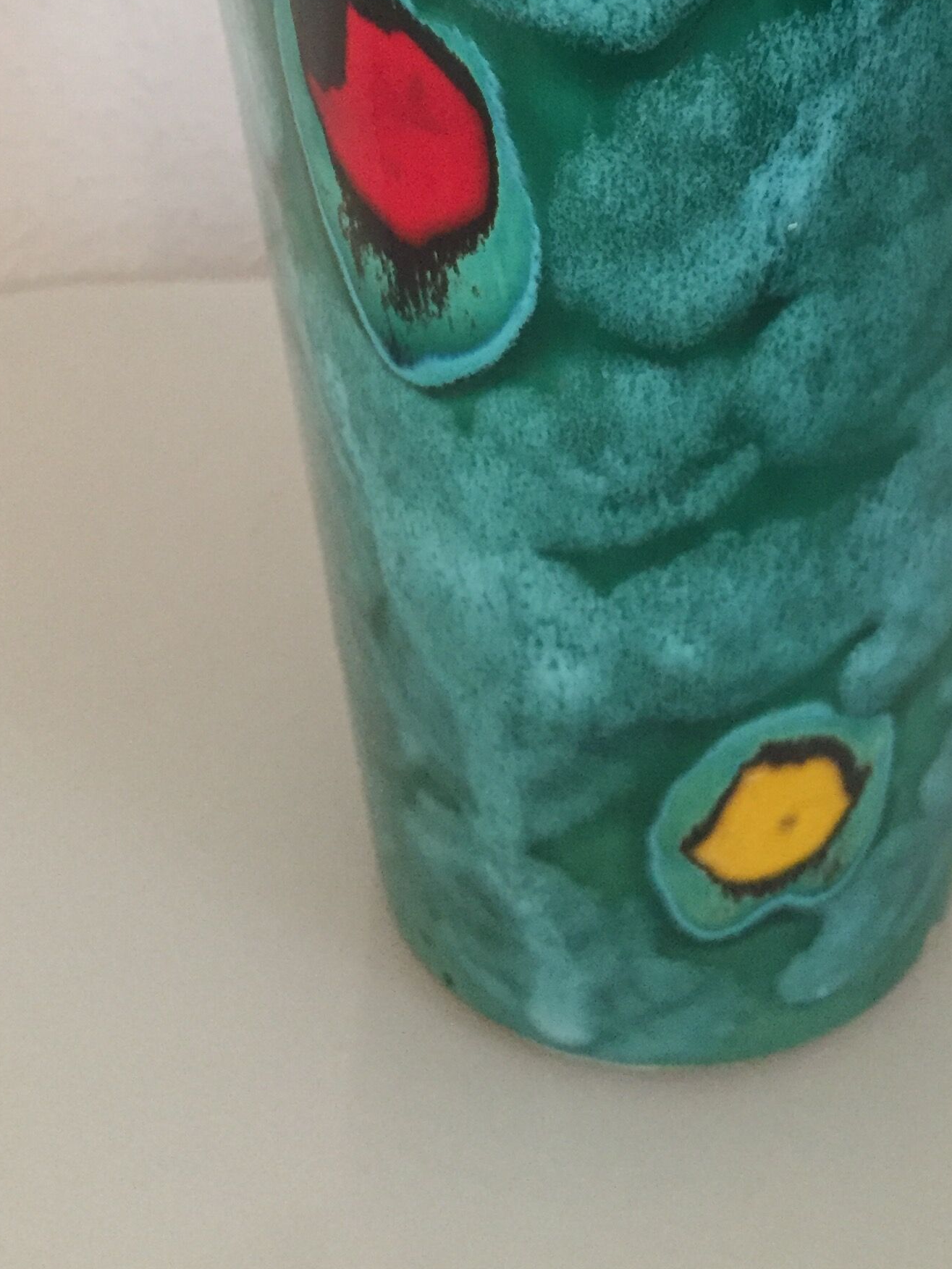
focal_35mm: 54
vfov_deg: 33.6
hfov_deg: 26.7
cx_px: 705
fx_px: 1980
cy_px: 117
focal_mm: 4.15
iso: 250
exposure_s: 1/25
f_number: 2.2
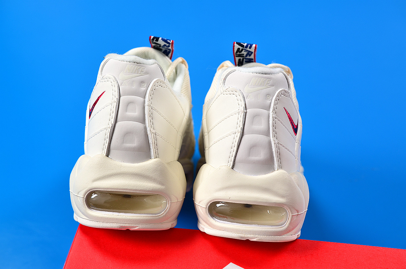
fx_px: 591
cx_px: 203
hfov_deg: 37.9
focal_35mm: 52
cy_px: 134
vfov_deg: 25.6
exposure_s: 1/125
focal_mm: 35
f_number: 5
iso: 125
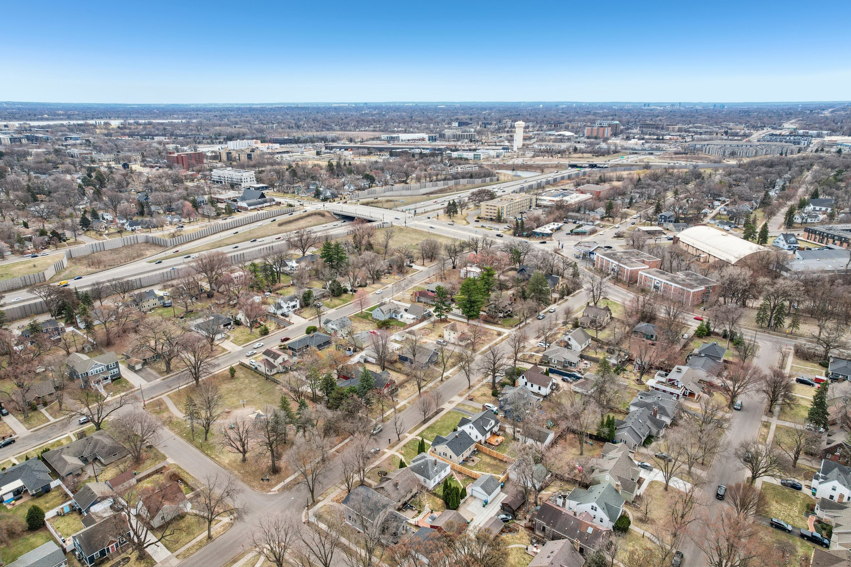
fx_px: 520
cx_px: 426
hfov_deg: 78.6
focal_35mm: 22
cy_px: 284
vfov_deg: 57.2
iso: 160
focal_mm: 8.4
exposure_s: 1/1600
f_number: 2.8
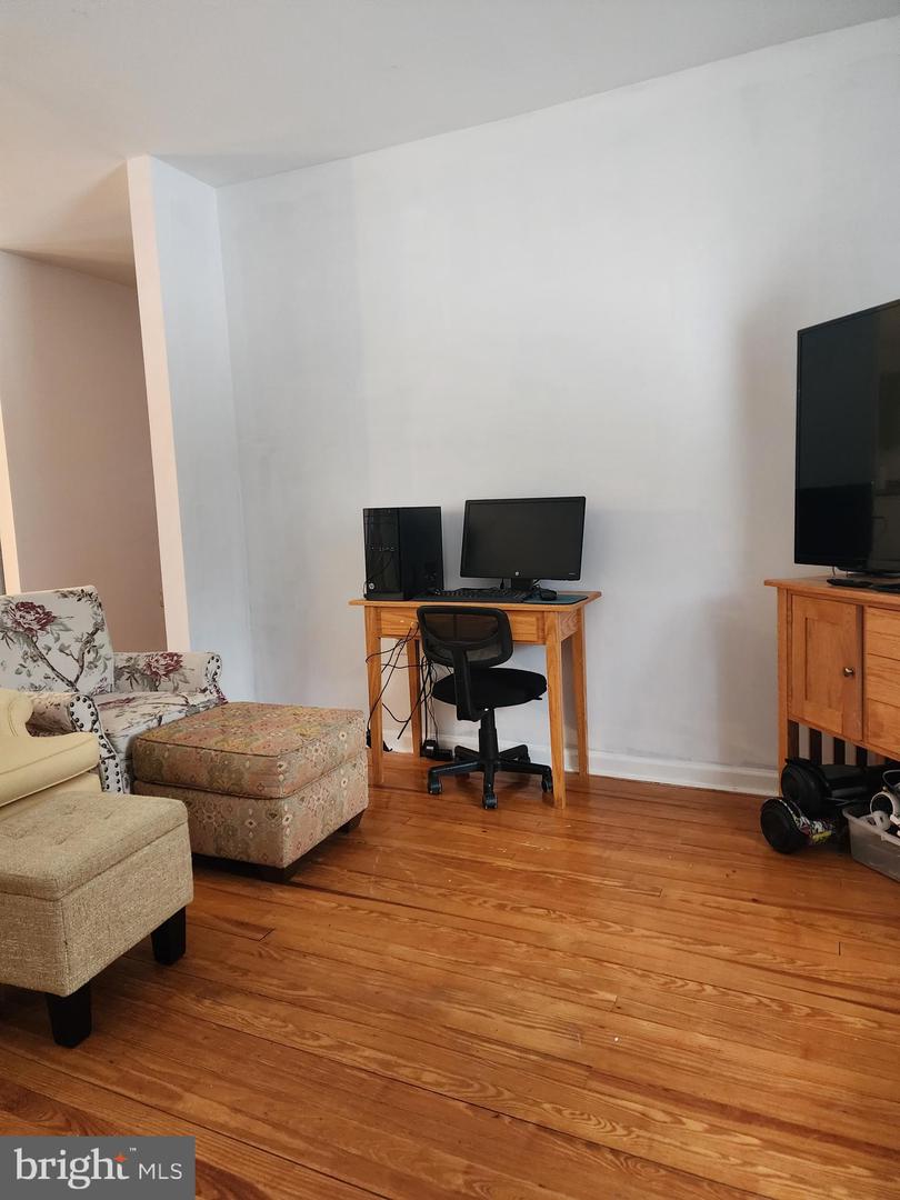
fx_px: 797
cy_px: 600
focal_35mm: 23
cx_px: 450
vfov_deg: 73.9
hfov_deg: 58.9
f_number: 1.8
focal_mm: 6.4
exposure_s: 1/60
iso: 640
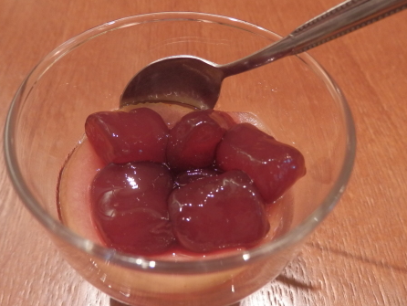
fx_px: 329
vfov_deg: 49.8
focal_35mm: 28
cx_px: 198
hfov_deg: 63.4
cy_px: 146
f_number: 3
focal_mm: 4.5
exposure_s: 1/25
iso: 400
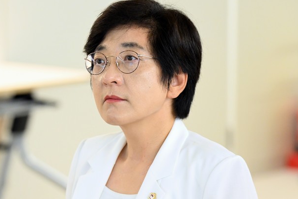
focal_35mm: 232
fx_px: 1919
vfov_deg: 5.9
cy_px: 161
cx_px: 28
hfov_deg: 8.8
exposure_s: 1/80
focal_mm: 110
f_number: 2.8
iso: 2500
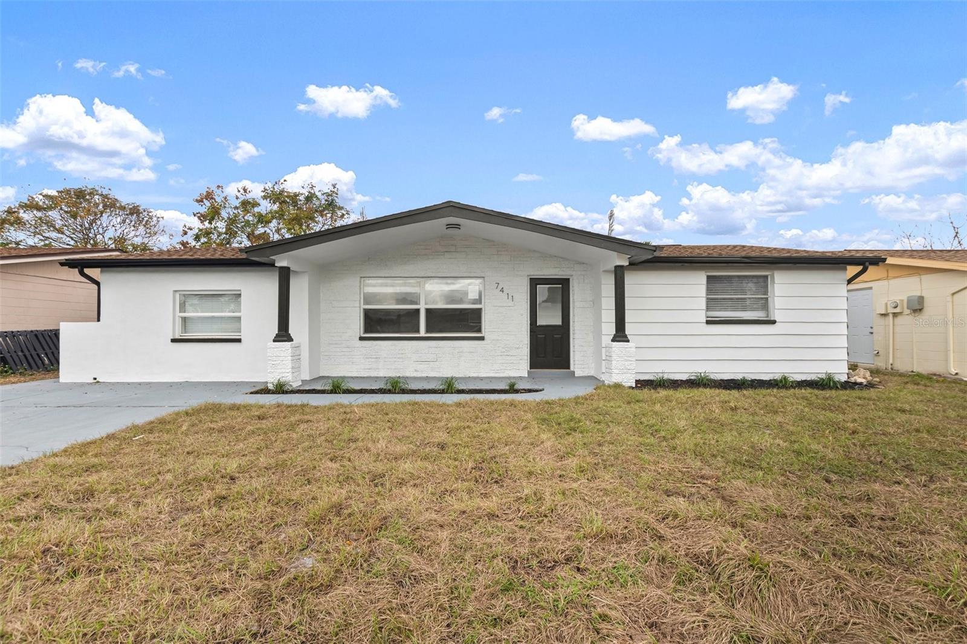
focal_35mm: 15
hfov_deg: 100.4
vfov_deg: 77.3
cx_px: 484
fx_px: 403
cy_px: 322
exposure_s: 1/100
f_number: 7.1
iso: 100
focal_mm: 10
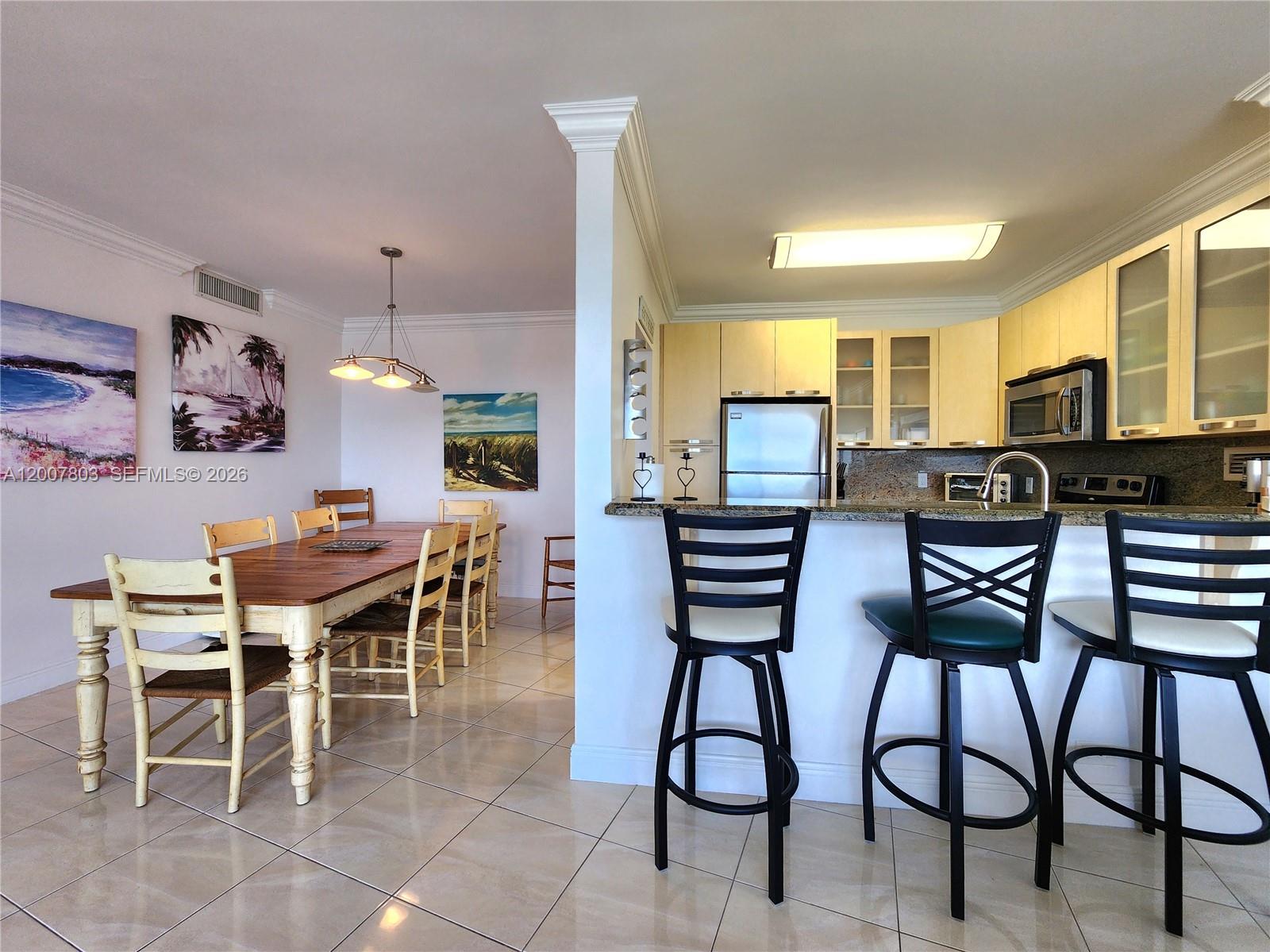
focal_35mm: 13
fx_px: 477
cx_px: 635
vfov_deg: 89.9
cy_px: 476
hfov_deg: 106.2
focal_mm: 2.2
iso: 125
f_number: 2.2
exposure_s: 1/60.2
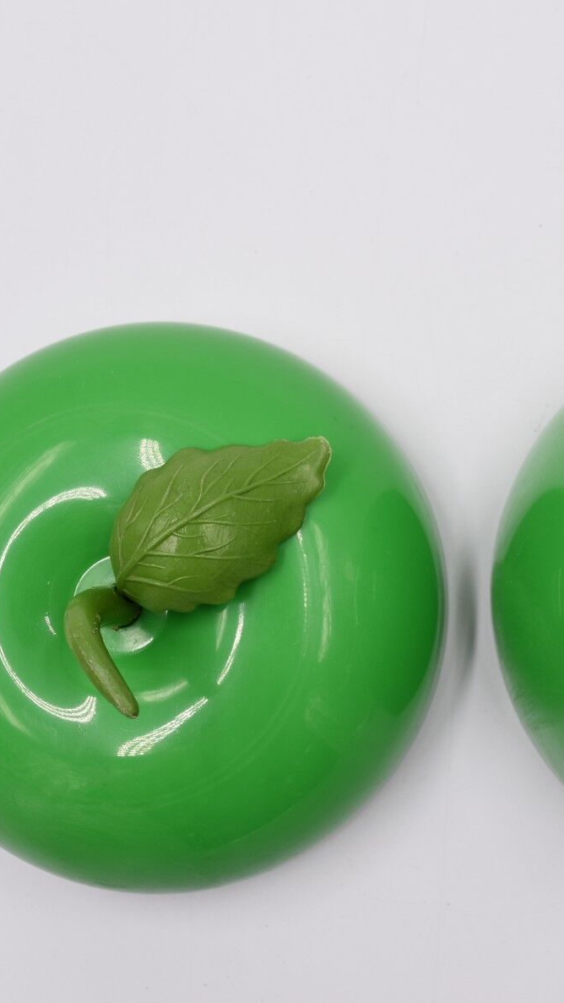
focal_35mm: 55
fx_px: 1456
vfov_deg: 38.0
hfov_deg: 21.5
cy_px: 499
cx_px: 495
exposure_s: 1/125
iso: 160
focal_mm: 23
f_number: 5.6
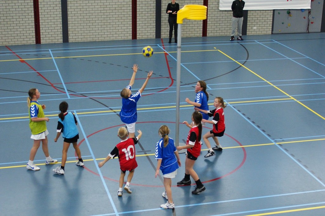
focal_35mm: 42
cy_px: 108
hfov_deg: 46.5
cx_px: 162
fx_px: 379
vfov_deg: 31.8
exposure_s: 1/160
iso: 800
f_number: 3.2
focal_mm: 28
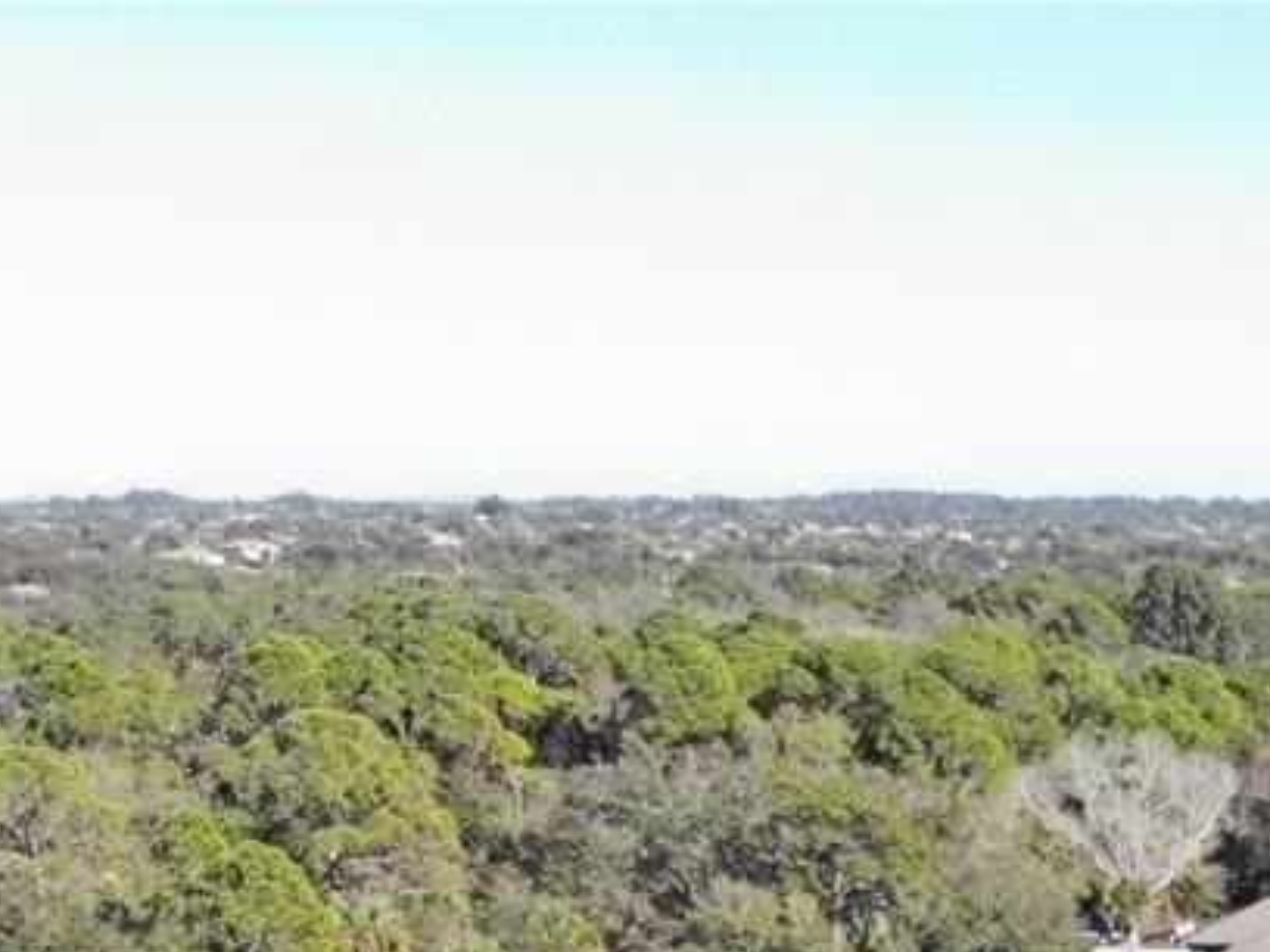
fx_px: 3449
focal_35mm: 94
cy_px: 1862
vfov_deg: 13.6
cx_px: 1768
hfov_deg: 18.9
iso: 100
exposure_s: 1/549
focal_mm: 4.5
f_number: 2.8
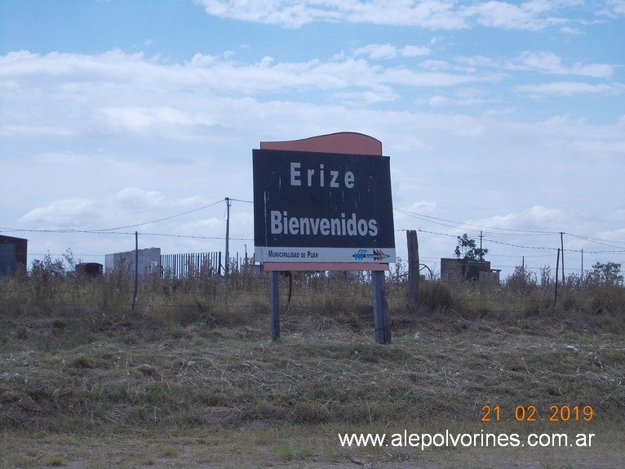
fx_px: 1282
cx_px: 312
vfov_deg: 20.7
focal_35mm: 71
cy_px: 234
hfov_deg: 27.4
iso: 80
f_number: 8.6
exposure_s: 1/250
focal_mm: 10
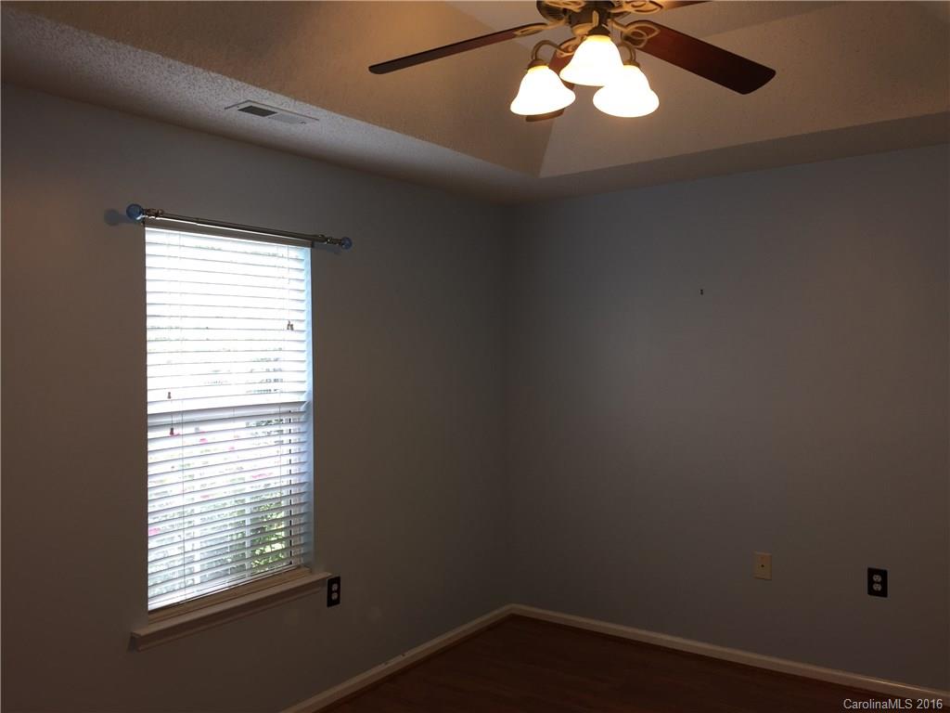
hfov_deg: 61.7
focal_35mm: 29
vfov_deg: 48.2
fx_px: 796
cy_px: 356
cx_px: 475
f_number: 2.2
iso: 32
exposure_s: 1/40
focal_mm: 4.15
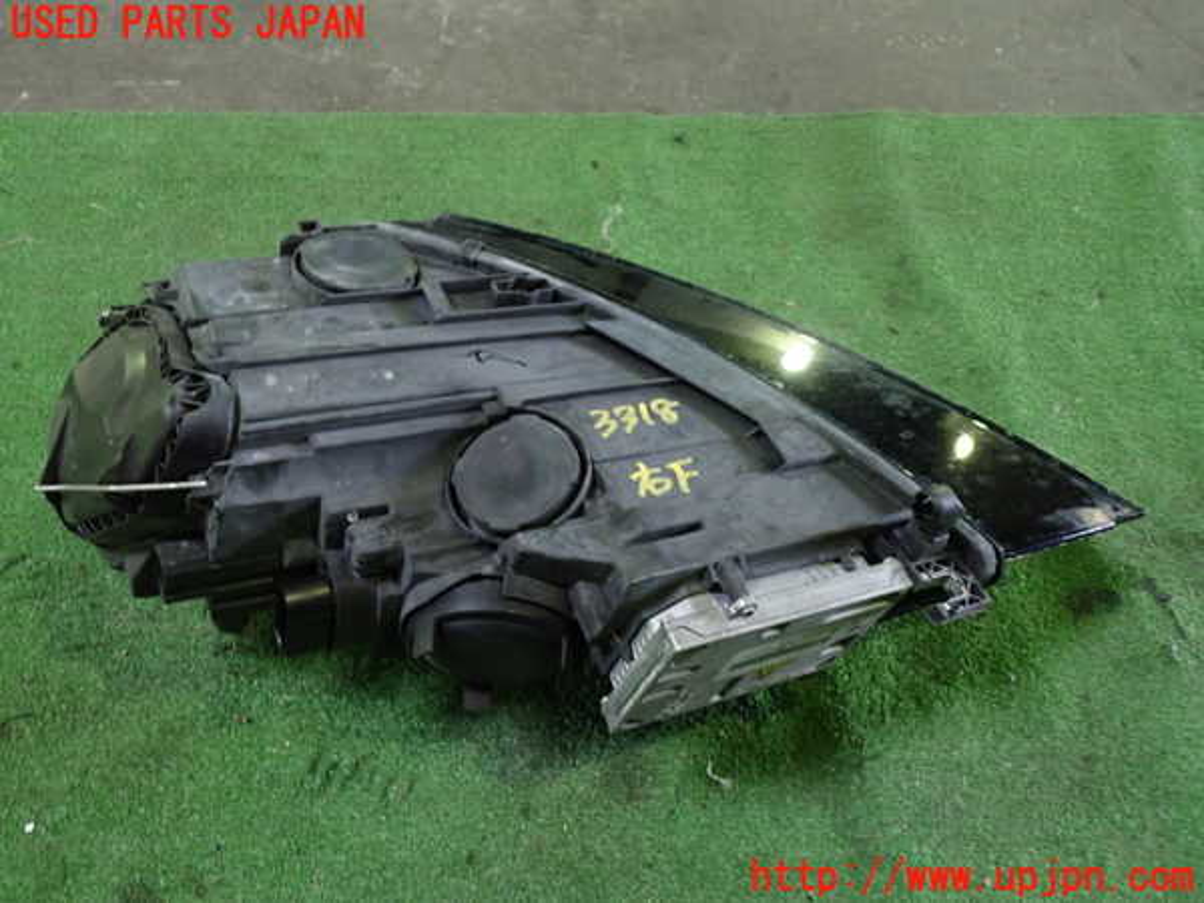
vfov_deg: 46.8
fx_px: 1043
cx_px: 602
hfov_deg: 60.0
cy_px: 452
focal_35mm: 30
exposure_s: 1/30
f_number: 2.3
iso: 800
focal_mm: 5.4
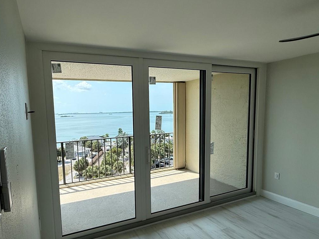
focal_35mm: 22
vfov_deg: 61.0
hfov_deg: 75.5
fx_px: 203
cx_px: 127
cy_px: 132
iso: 50
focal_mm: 2.22
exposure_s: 1/1087
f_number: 2.2
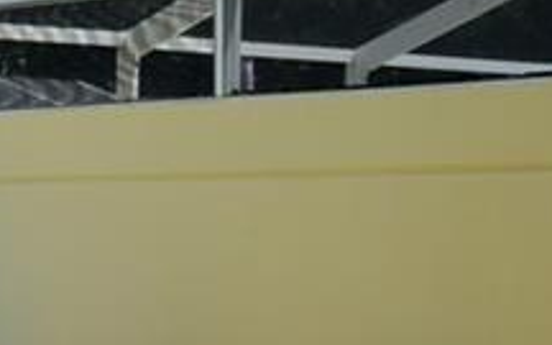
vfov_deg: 9.5
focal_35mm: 137
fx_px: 2067
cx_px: -723
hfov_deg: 12.4
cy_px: 317
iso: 100
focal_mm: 19
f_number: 11
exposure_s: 1/125
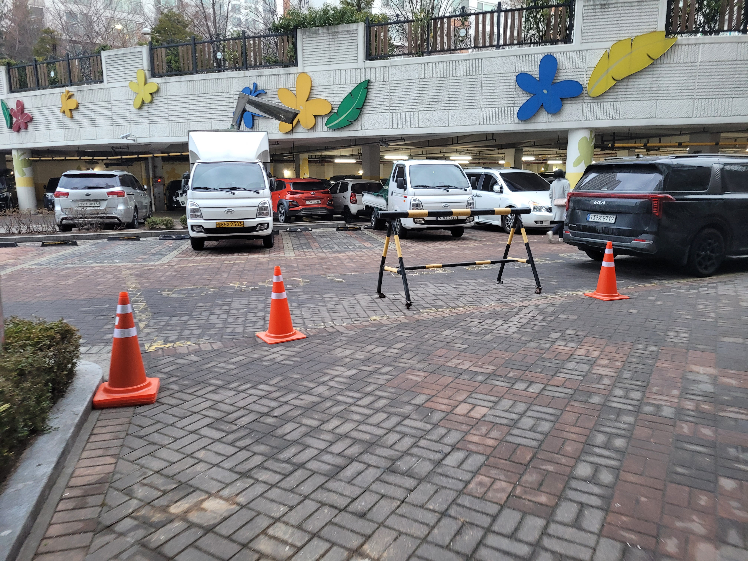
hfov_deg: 67.3
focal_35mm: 26
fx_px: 562
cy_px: 280
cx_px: 374
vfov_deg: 53.1
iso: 200
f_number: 1.8
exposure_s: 1/40
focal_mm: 5.4
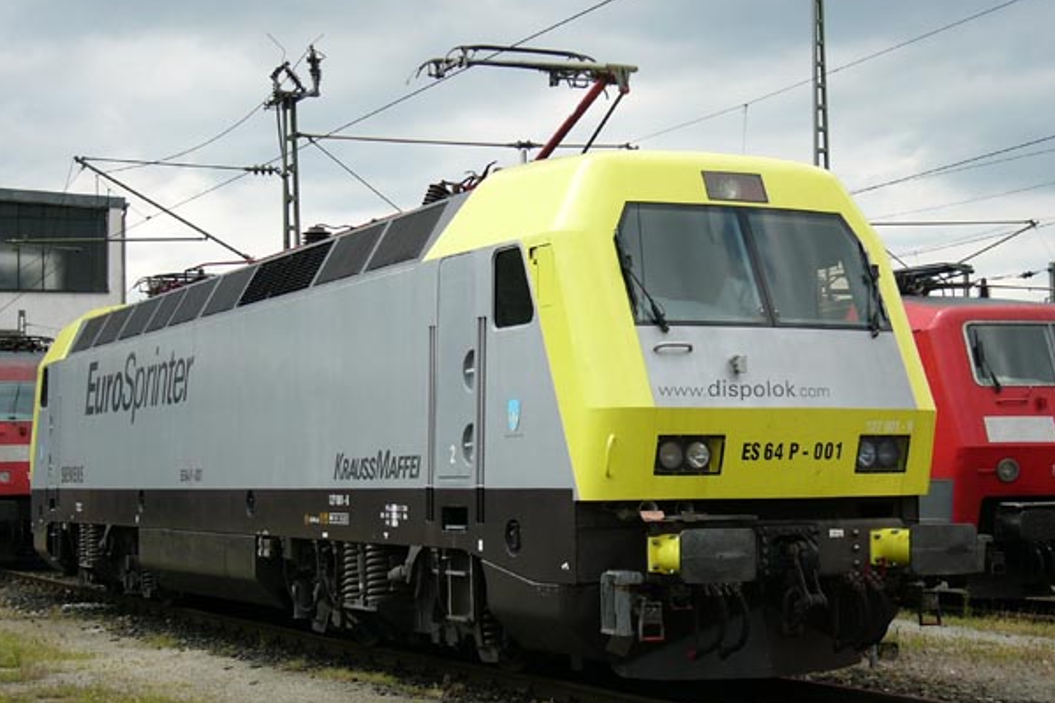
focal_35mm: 67
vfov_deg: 20.3
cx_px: 501
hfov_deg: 30.1
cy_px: 374
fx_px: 1963
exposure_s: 1/400
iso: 50
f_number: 3.7
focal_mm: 10
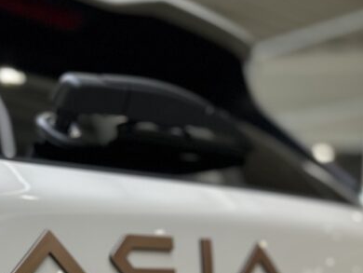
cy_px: 332
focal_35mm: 63
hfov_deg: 29.2
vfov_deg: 21.6
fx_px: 661
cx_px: 22
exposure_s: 1/100
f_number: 1.78
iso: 100
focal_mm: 6.86
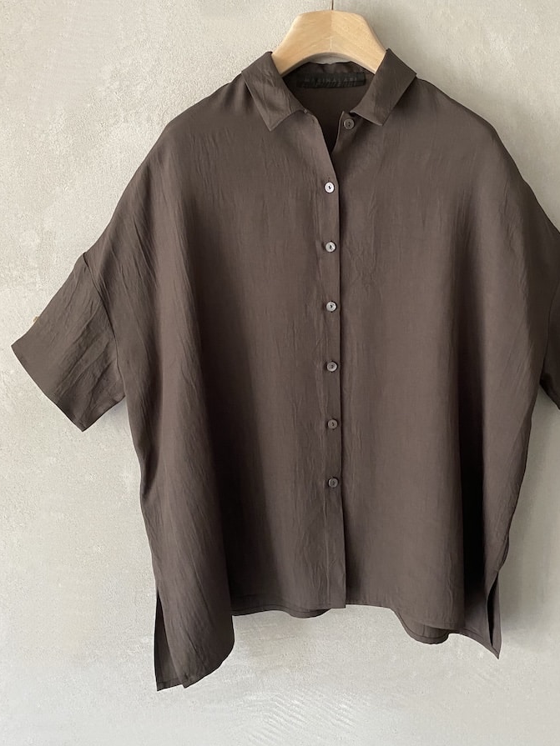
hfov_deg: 45.2
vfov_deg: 58.3
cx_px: 330
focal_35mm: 31
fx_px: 669
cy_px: 338
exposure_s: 1/60
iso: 400
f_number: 1.8
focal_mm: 4.25
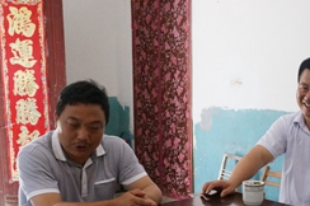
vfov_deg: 21.1
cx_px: 238
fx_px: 542
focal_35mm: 63
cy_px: 181
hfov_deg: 31.3
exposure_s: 1/500
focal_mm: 16
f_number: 3.5
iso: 3200
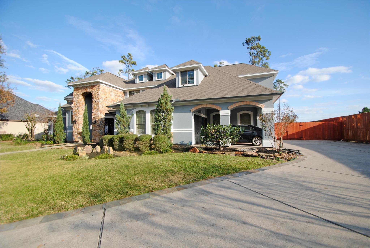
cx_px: 185
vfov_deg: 77.5
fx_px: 154
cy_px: 124
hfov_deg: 100.3
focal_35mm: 15
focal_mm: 10
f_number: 4
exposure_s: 1/500
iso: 100
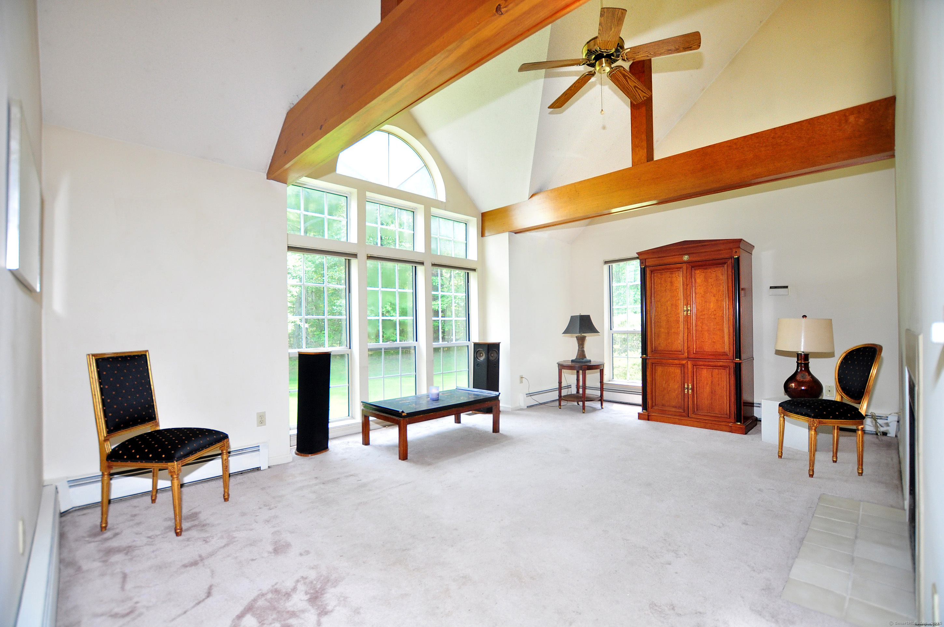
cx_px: 472
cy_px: 314
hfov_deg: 100.5
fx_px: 393
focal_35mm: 15
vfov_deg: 77.2
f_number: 3.5
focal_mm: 10
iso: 500
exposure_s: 1/160
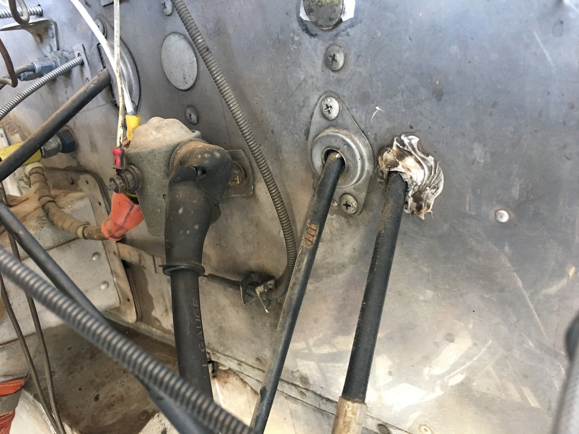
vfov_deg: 48.2
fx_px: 485
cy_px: 217
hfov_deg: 61.7
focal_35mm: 29
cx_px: 290
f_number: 2.2
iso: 80
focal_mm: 4.15
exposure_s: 1/10
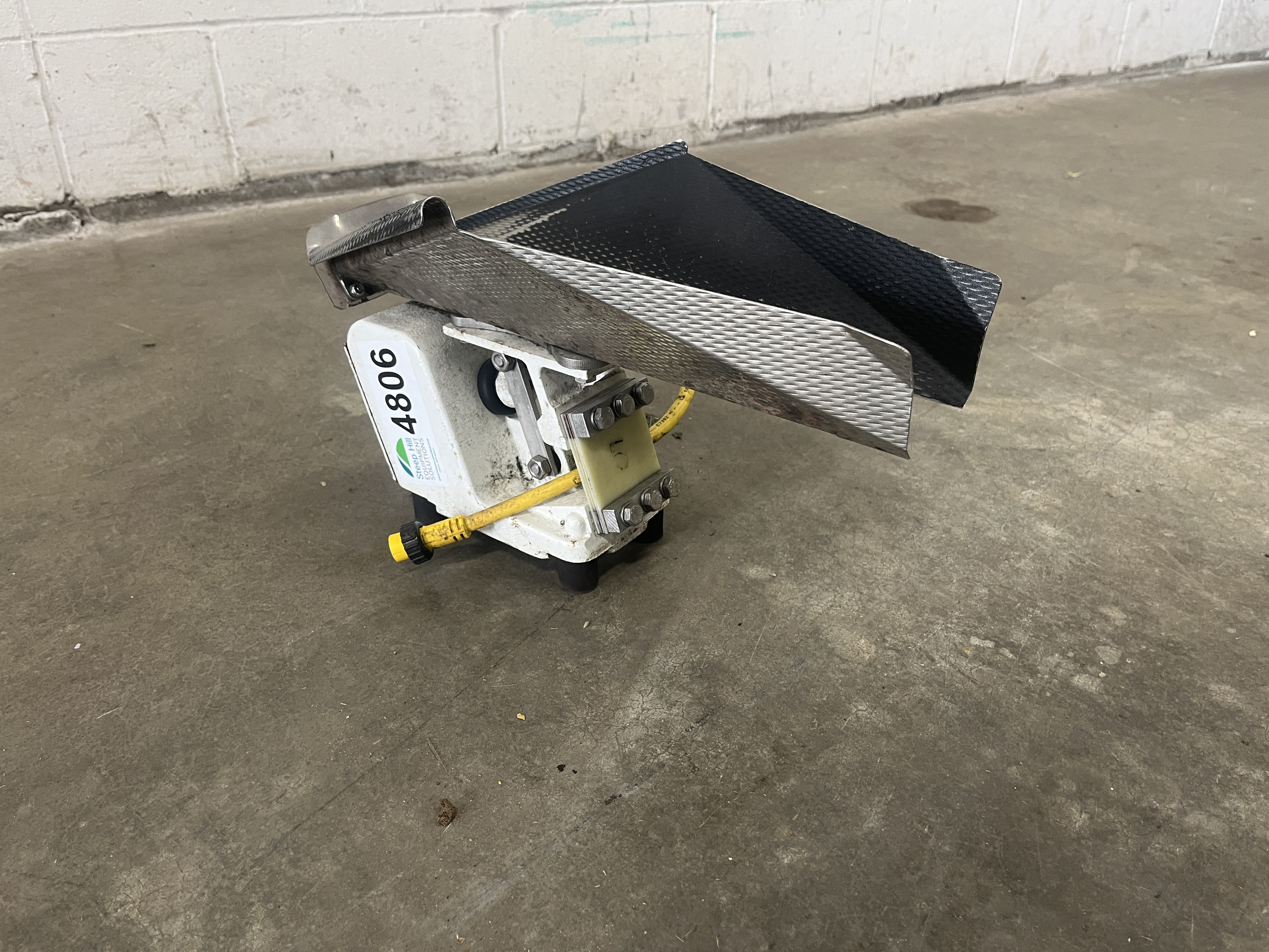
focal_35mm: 26
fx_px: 953
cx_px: 634
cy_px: 476
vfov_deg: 53.1
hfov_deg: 67.3
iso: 100
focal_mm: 5.1
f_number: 1.6
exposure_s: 1/60
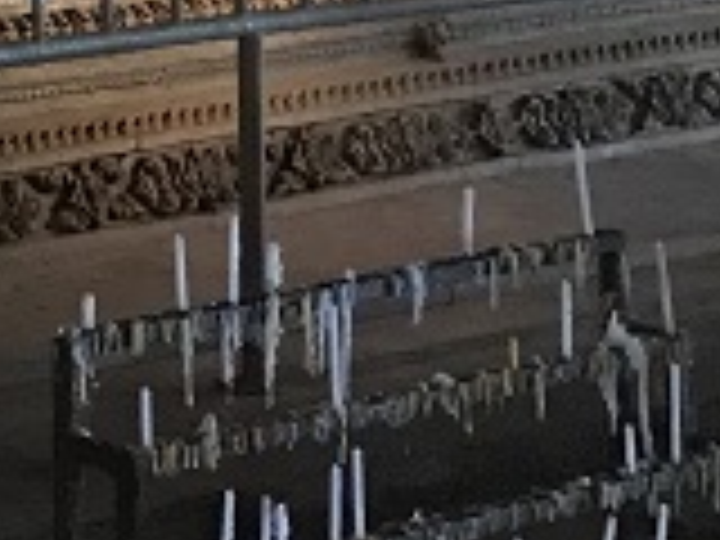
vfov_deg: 8.0
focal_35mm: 172
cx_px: -1089
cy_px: -781
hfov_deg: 9.9
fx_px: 3578
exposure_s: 1/8
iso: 80
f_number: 1.8
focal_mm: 3.99
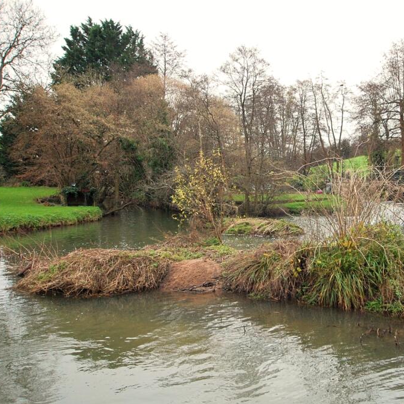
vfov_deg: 42.8
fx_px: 515
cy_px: 204
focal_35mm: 39
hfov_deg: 41.8
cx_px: 293
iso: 800
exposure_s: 1/160
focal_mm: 20
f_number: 6.3
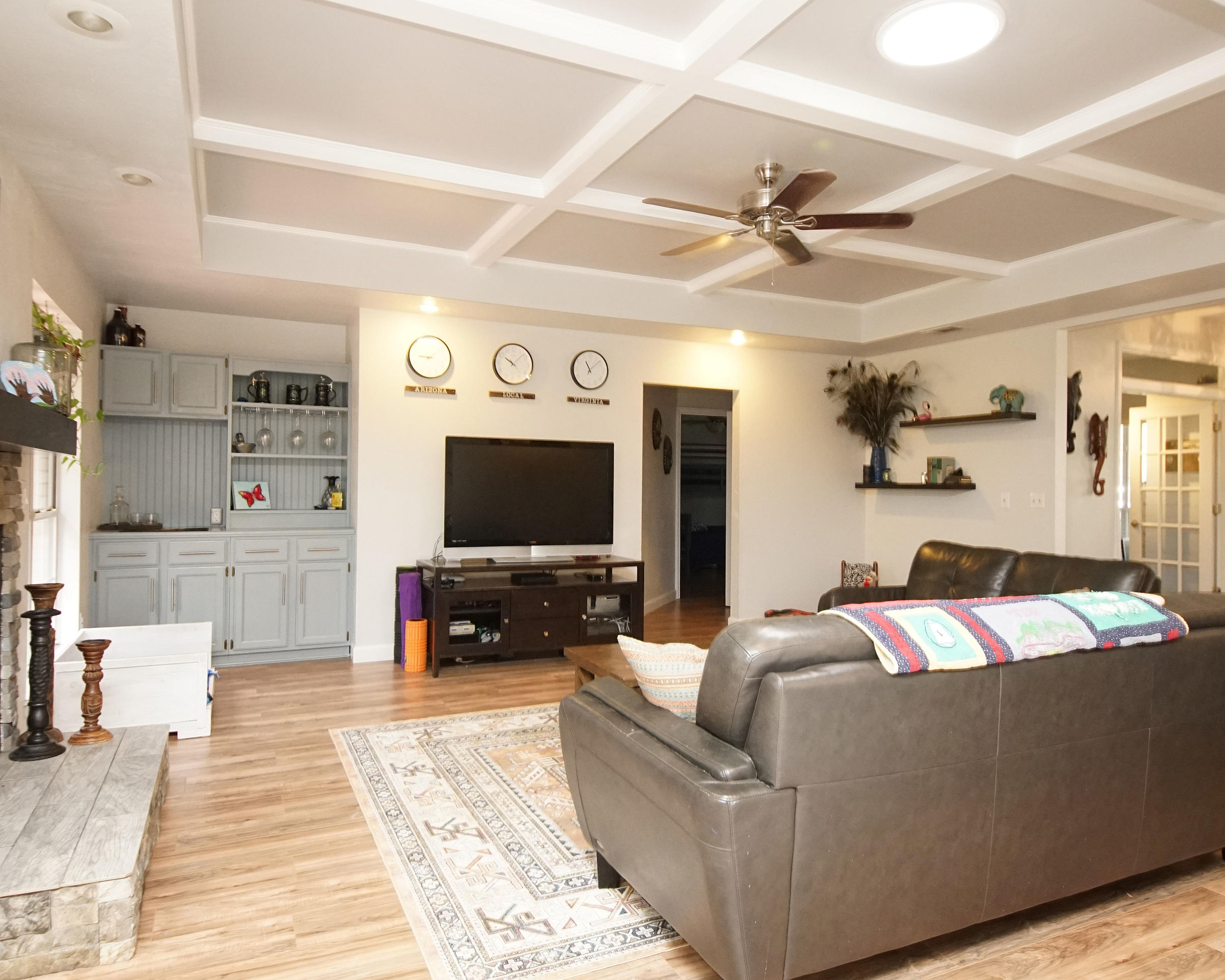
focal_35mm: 21
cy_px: 491
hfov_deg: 77.6
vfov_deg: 65.5
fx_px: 761
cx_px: 632
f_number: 4.5
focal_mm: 12
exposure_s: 1/60
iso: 2500
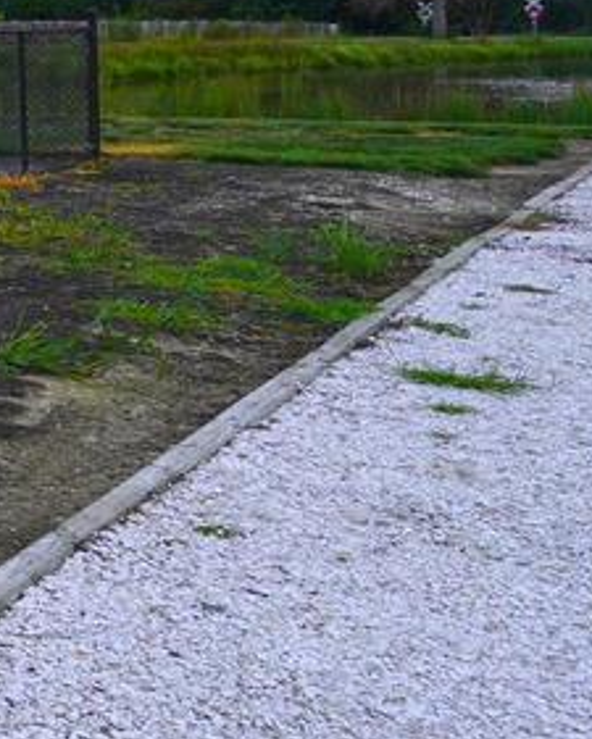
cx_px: -1150
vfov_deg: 23.7
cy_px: 3
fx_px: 1685
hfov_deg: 11.6
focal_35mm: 77
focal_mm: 16
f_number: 9
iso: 100
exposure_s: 1/125
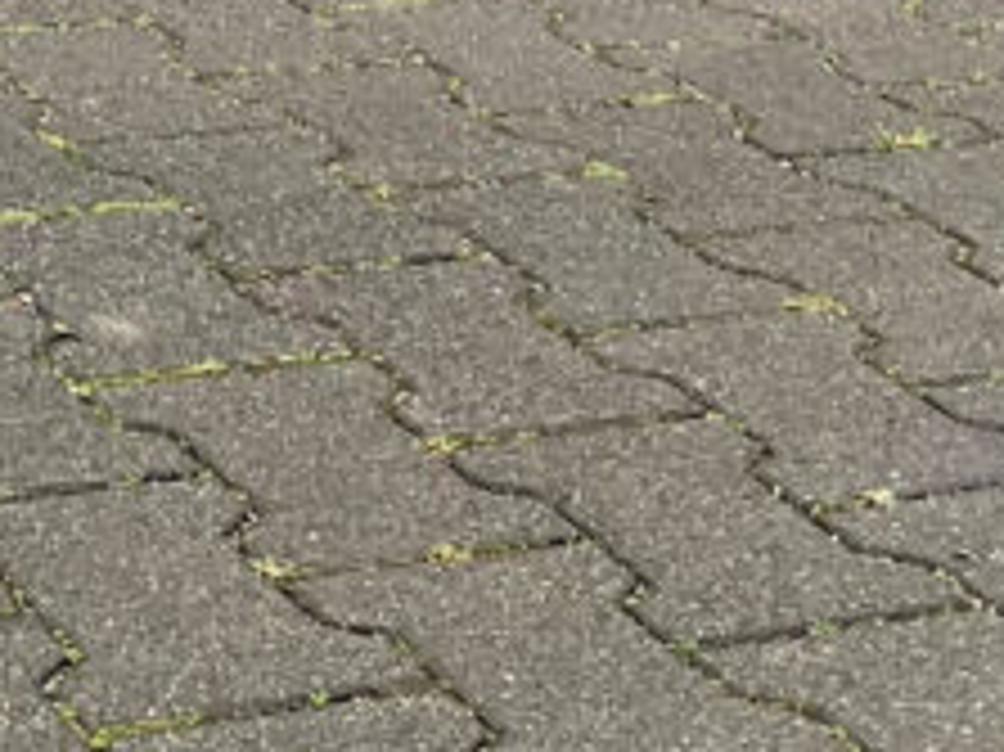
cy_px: -932
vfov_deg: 10.0
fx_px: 3855
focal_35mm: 133
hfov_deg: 14.4
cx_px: -194
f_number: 1.8
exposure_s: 1/120
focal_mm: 3
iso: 16
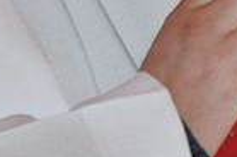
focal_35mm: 966
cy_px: -160
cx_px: 152
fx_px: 6345
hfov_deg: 2.1
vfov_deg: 1.4
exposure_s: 1/60
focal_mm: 105
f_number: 5.6
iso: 2000
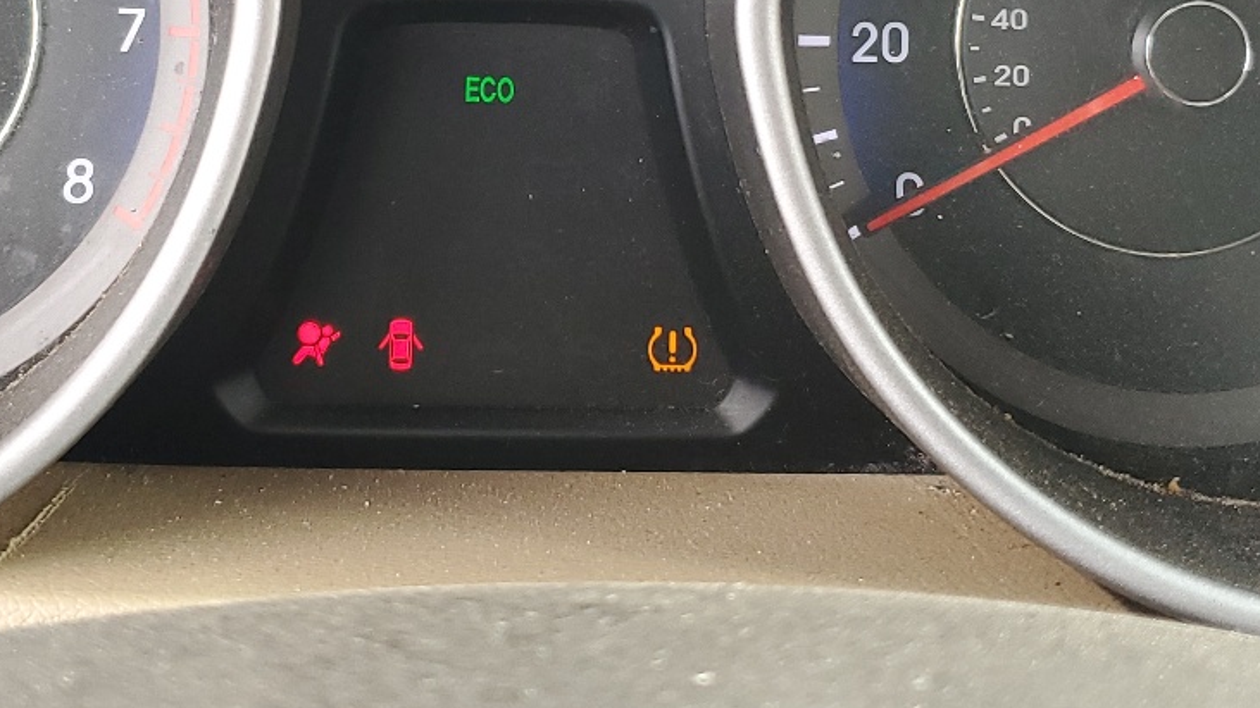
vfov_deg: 18.9
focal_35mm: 62
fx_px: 2071
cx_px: 503
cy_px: -7
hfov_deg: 33.7
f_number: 1.5
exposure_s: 1/120
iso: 89
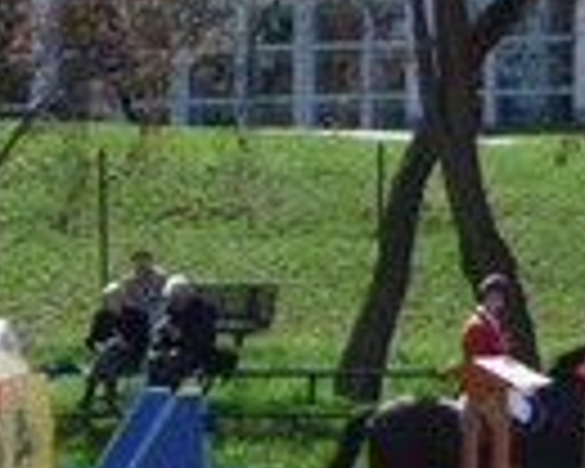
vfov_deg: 3.8
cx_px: 32
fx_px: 7012
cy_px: 796
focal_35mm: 405
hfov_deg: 4.8
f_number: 4.7
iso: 100
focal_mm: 14.2
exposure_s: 1/320
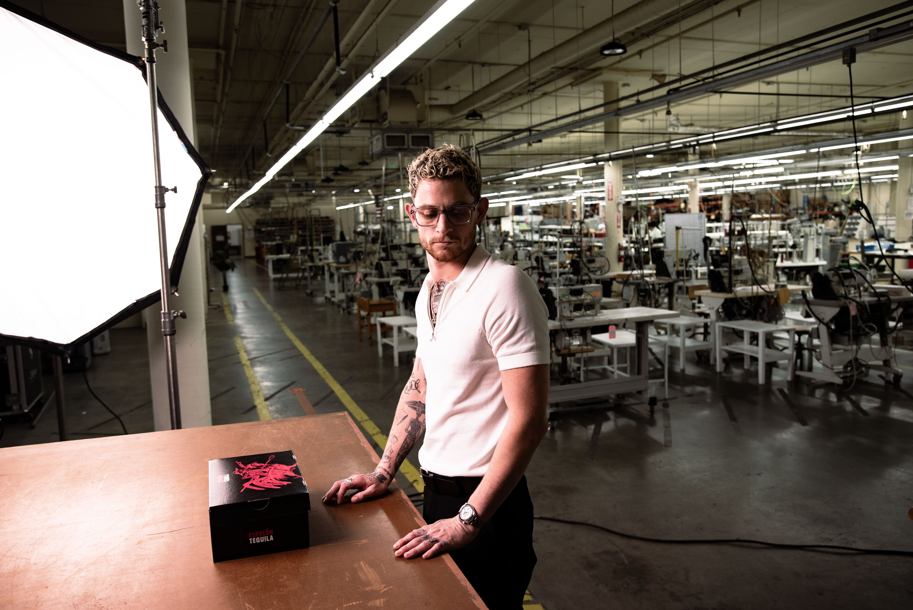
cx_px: 456
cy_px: 305
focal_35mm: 30
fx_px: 761
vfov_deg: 43.6
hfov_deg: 61.9
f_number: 4
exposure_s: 1/250
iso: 500
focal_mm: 30
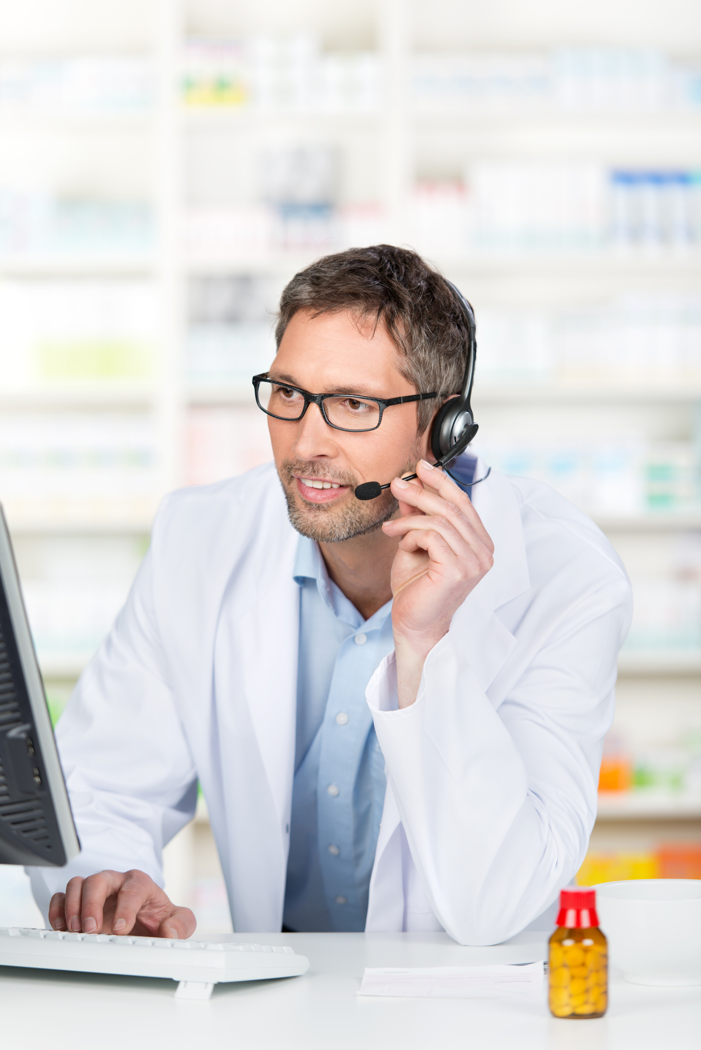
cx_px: 350
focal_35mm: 150
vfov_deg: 13.7
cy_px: 525
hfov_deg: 9.2
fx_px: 4377
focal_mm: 150
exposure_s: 1/200
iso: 100
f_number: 3.2
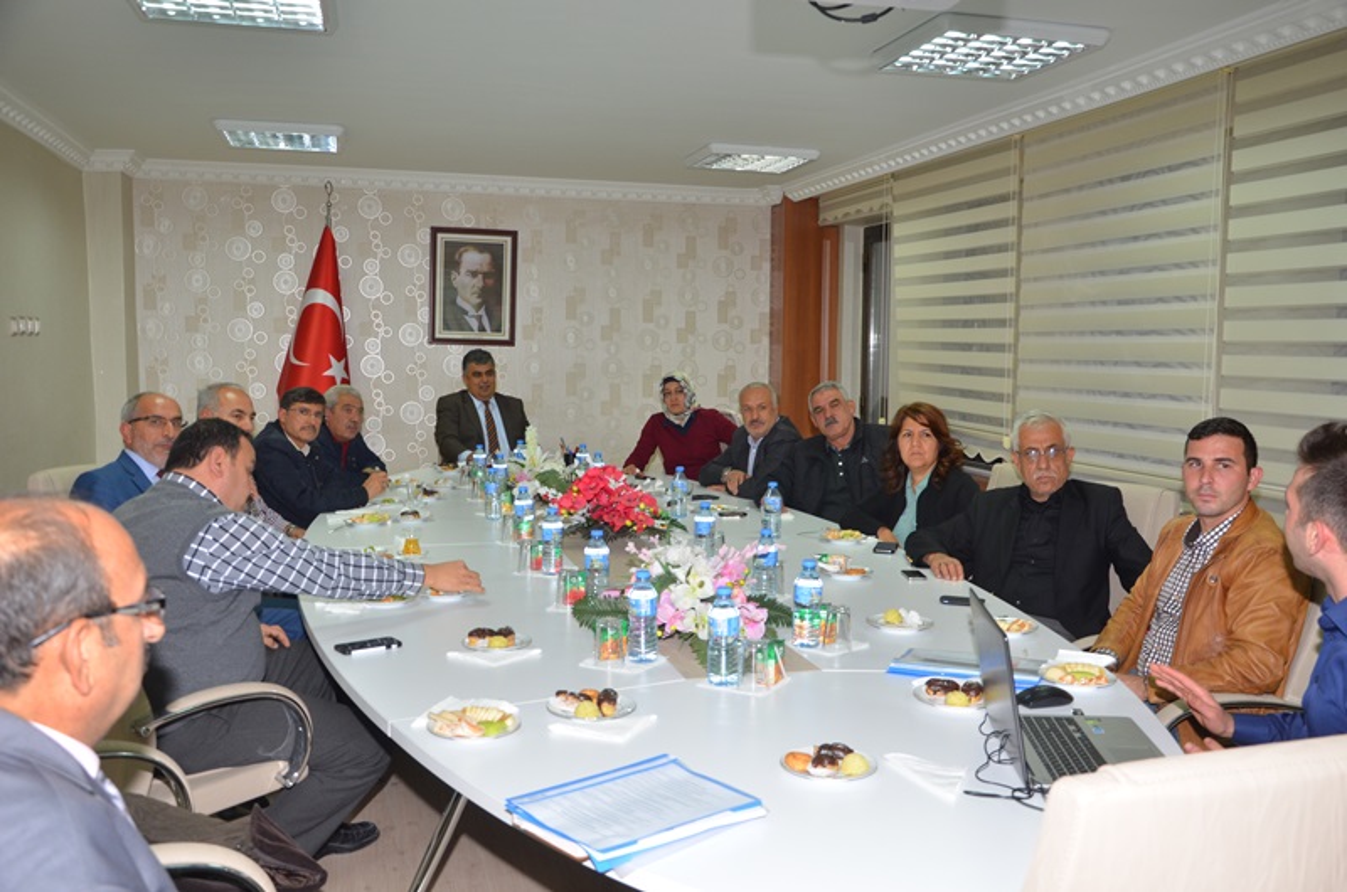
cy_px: 446
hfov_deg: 57.3
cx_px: 674
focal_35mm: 33
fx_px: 1232
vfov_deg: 39.8
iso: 400
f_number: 5.6
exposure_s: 1/60
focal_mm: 22
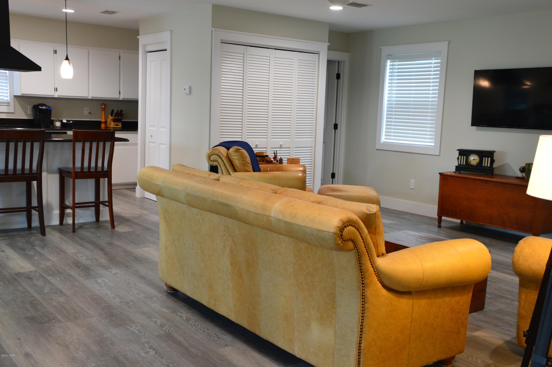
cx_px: 276
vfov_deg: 36.8
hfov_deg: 53.2
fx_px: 551
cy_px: 184
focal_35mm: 36
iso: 720
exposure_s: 1/15
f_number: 6.3
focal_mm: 24
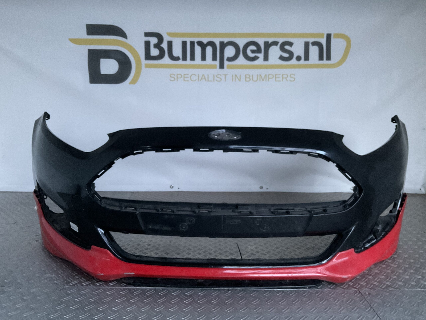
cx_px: 213
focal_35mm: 29
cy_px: 160
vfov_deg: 48.2
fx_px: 357
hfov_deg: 61.7
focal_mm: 3
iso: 500
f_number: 1.8
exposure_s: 1/25
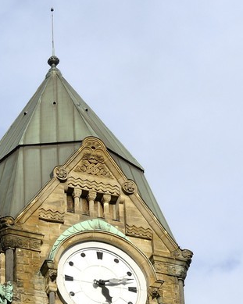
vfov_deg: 10.9
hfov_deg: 9.3
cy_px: 605
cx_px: -112
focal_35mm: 162
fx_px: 1457
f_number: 13
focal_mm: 42
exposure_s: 1/200
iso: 200
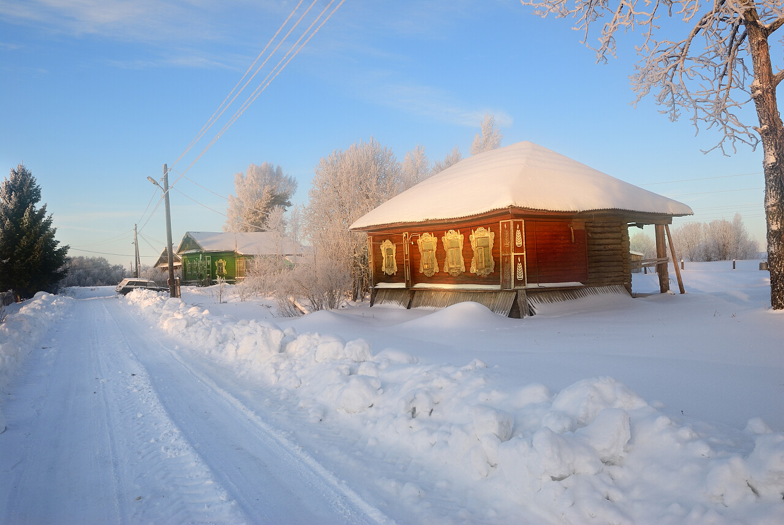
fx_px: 523
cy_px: 262
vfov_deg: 53.3
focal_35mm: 24
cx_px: 392
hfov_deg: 73.7
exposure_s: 1/40
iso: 100
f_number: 9
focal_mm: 16
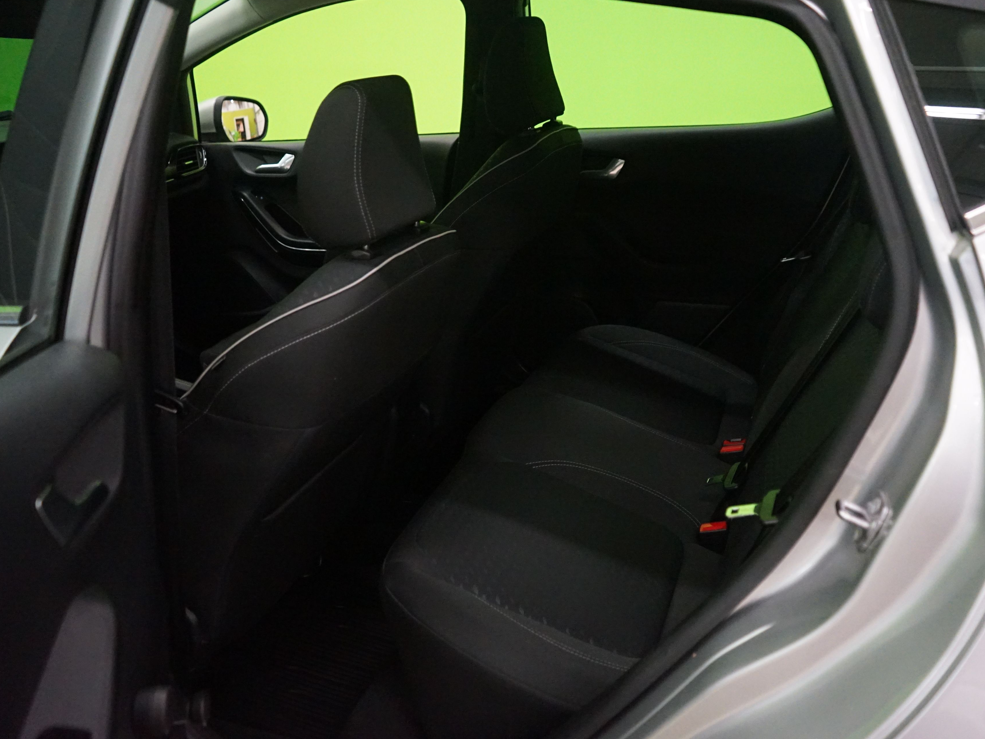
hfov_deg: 58.3
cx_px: 529
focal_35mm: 31
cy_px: 374
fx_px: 882
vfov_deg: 45.4
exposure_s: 1/80
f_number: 3.5
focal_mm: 28
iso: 6400
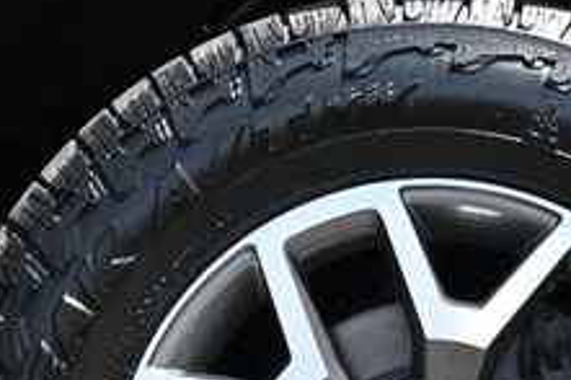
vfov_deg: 9.5
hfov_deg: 14.5
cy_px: 491
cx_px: 434
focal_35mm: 141
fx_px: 2237
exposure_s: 1/250
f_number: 5
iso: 200
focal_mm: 32.5
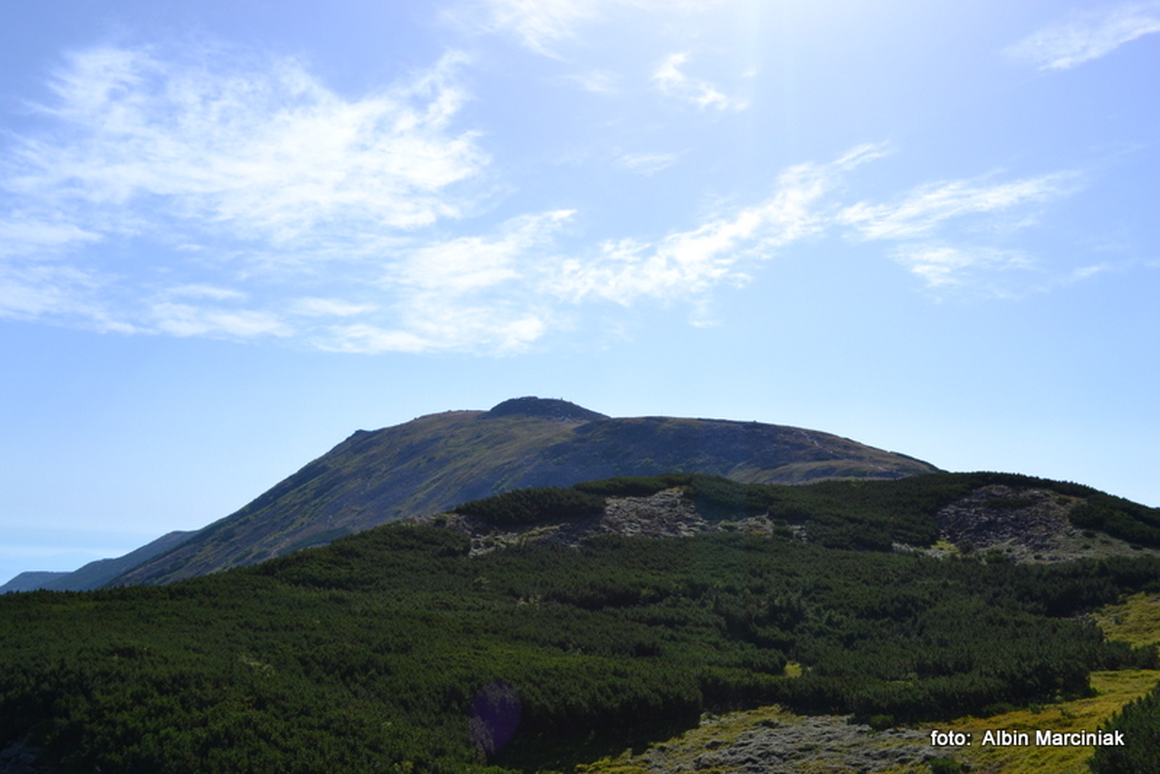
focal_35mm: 36
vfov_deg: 36.9
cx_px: 580
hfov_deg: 53.1
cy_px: 387
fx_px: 1160
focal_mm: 24
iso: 400
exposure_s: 1/2000
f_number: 7.1
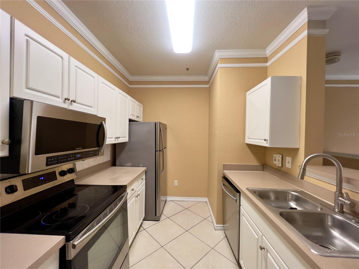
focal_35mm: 13
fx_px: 135
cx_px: 180
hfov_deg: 106.2
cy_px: 134
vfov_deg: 89.9
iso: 160
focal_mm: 1.57
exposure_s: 1/60
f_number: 1.8
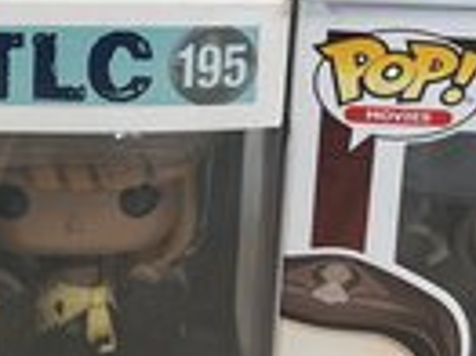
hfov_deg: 15.7
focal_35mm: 125
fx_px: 1717
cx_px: 111
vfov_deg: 11.5
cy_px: -140
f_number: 1.5
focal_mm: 5.7
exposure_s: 1/120
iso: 64
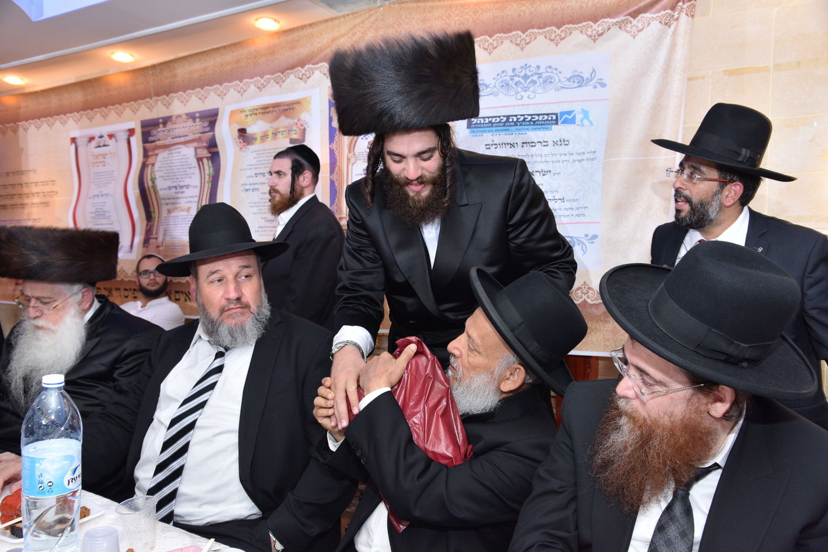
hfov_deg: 61.9
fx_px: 690
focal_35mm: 30
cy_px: 276
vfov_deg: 43.6
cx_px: 414
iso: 1250
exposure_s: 1/160
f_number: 5.6
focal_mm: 30
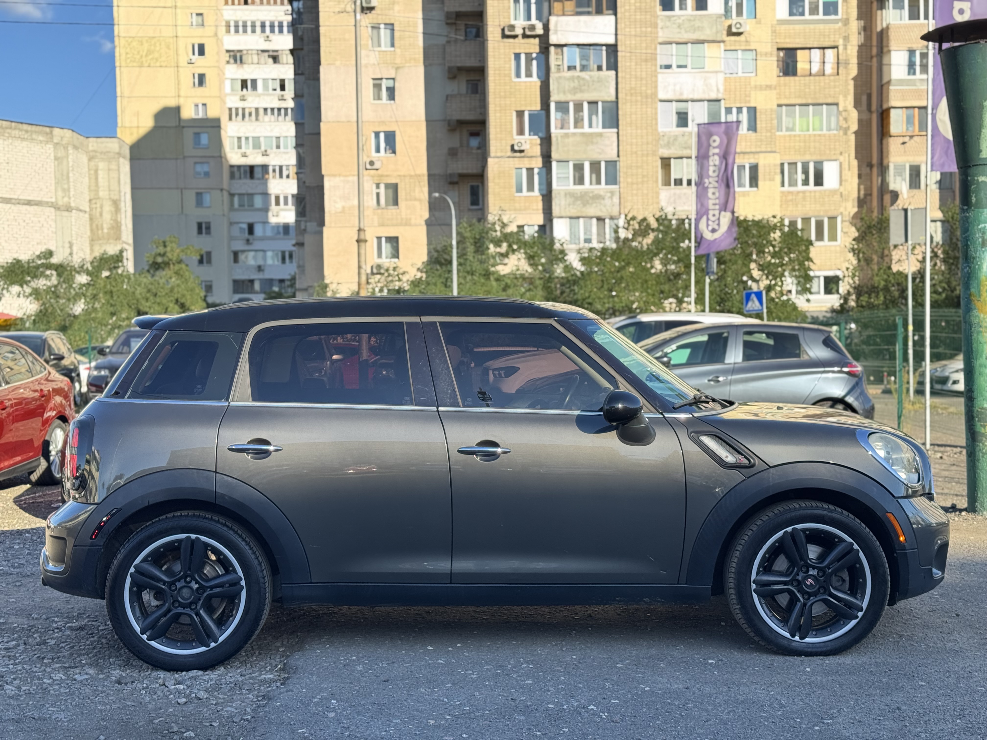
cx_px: 494
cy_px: 370
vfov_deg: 30.3
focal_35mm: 48
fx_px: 1369
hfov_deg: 39.7
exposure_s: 1/604
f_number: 1.78
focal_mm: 6.76
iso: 64
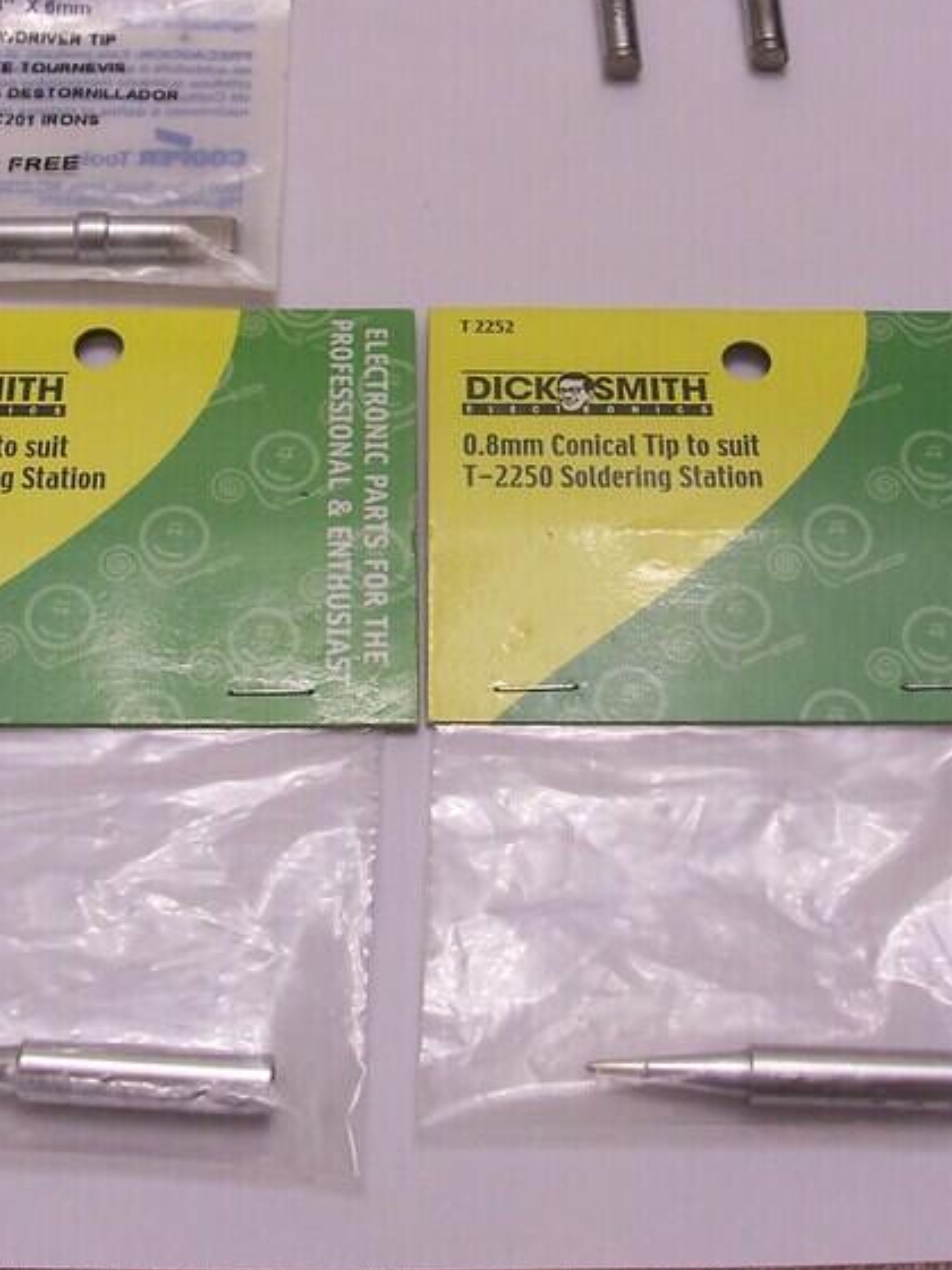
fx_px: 2200
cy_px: 390
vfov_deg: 31.8
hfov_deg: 24.4
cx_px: 442
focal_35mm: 60
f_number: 2.8
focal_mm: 7.2
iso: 140
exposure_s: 1/10
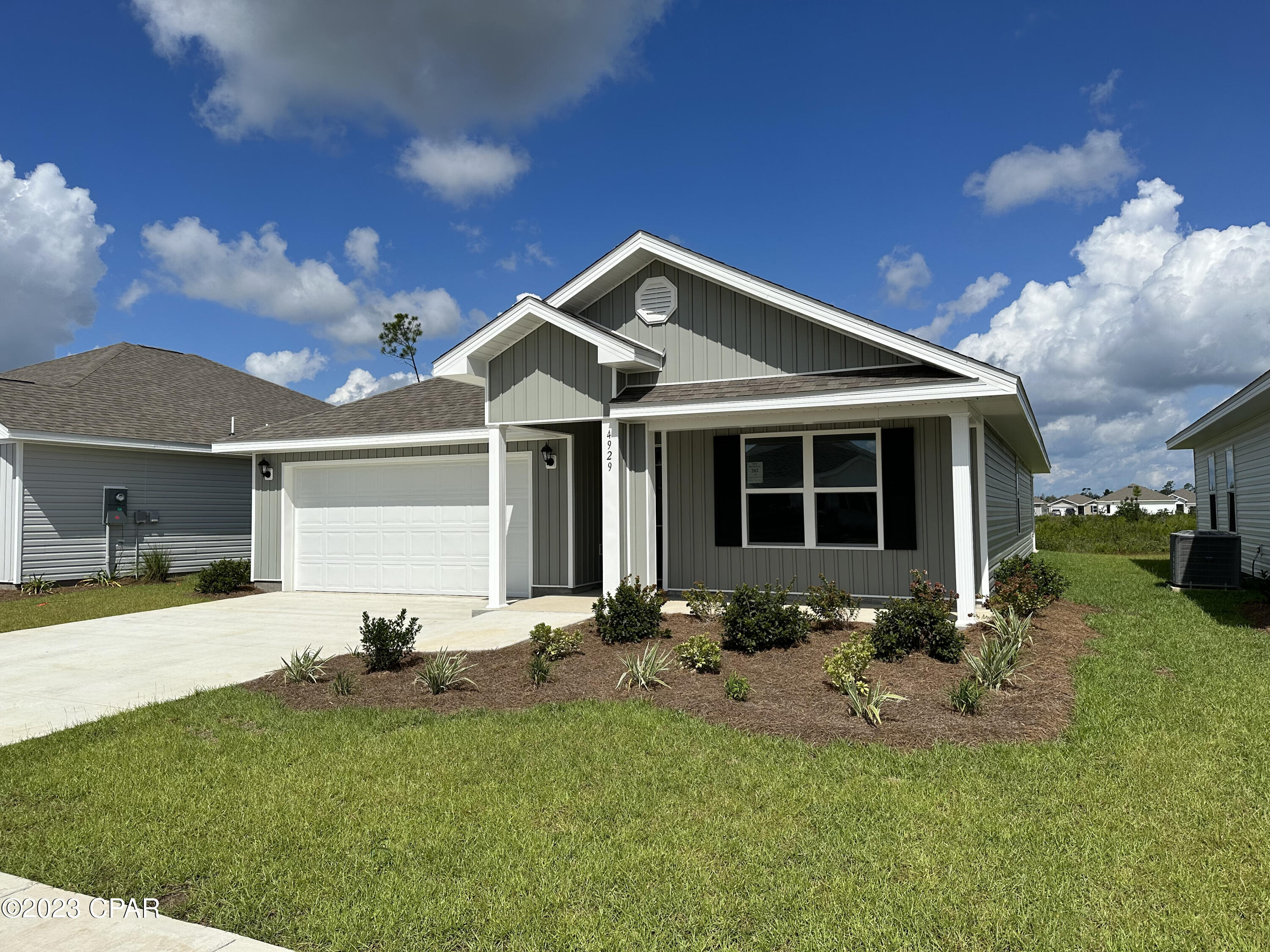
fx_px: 881
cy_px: 476
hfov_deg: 71.6
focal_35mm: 24
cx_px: 635
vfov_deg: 56.8
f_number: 1.78
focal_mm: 6.86
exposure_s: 1/10753
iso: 80
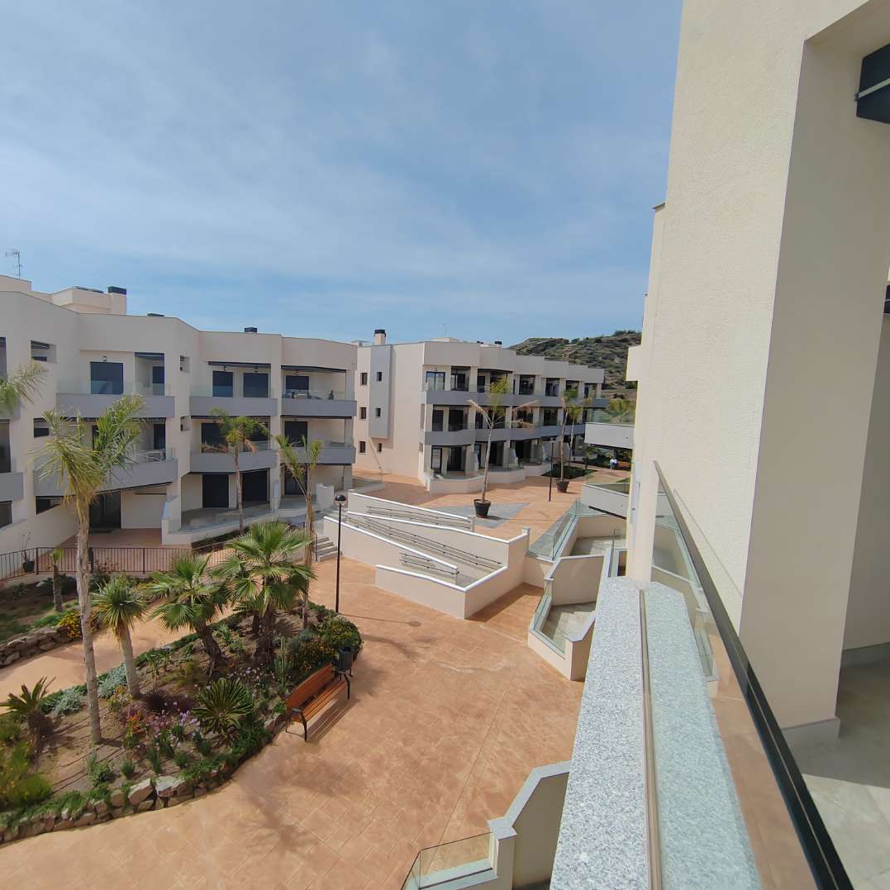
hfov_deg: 86.6
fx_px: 465
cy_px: 445
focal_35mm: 16
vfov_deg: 87.4
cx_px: 369
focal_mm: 2.16
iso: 100
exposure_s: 1/1800
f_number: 2.2
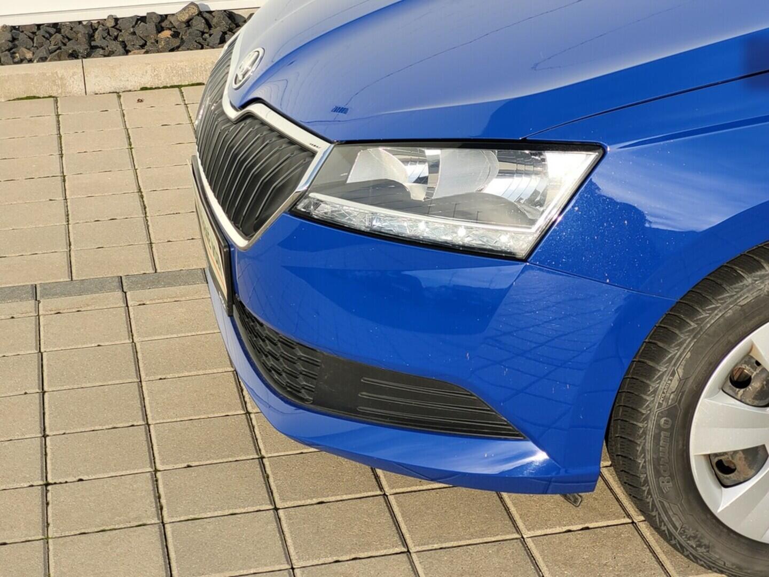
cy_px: 288
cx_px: 384
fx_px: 1688
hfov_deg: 25.7
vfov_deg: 19.4
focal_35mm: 76
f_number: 2.4
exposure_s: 1/378
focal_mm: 7.12
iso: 25
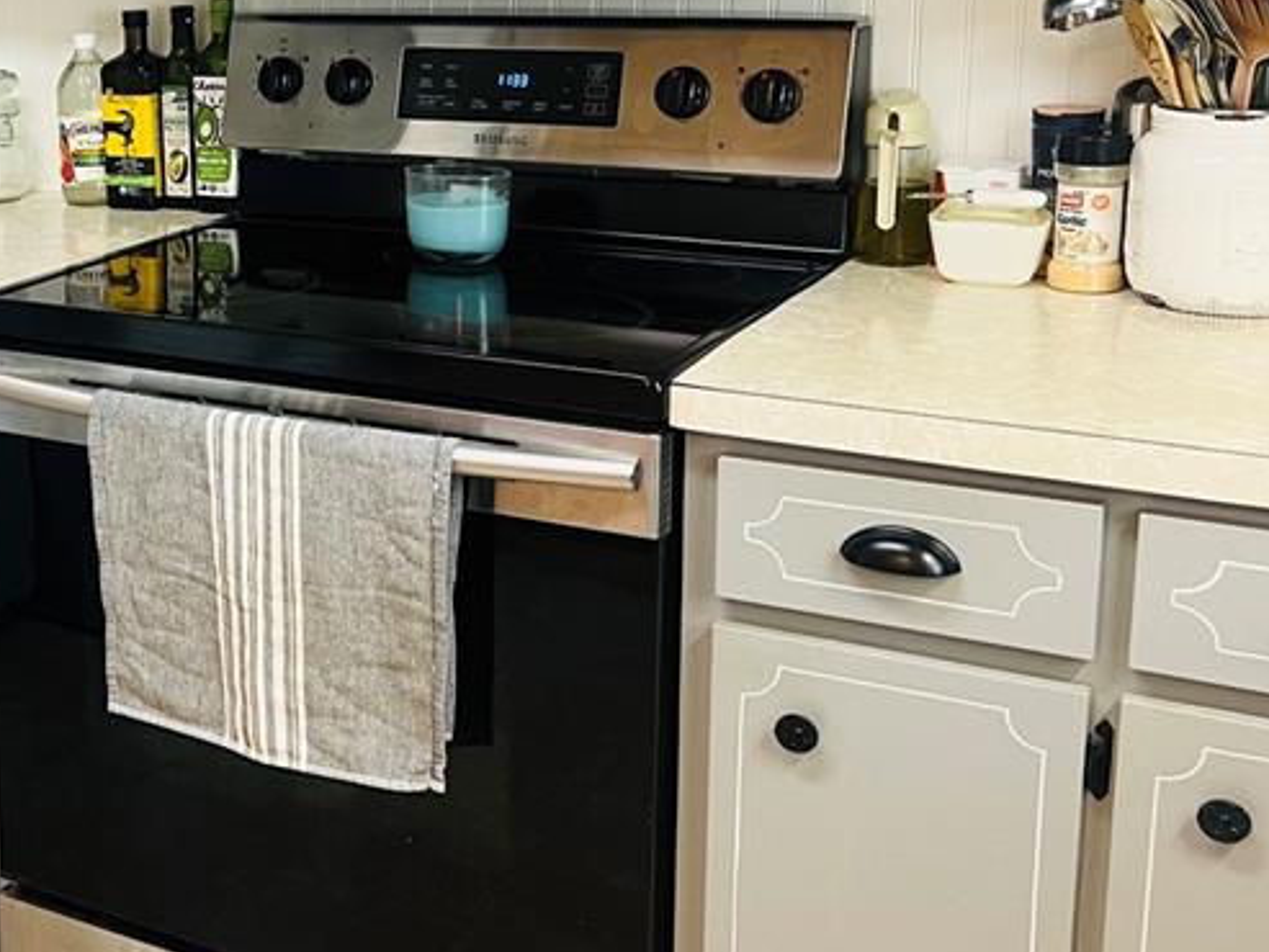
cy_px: 314
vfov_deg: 26.9
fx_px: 1980
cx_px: 0
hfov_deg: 32.7
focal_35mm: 54
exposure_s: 1/60
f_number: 1.5
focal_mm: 5.7
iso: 100
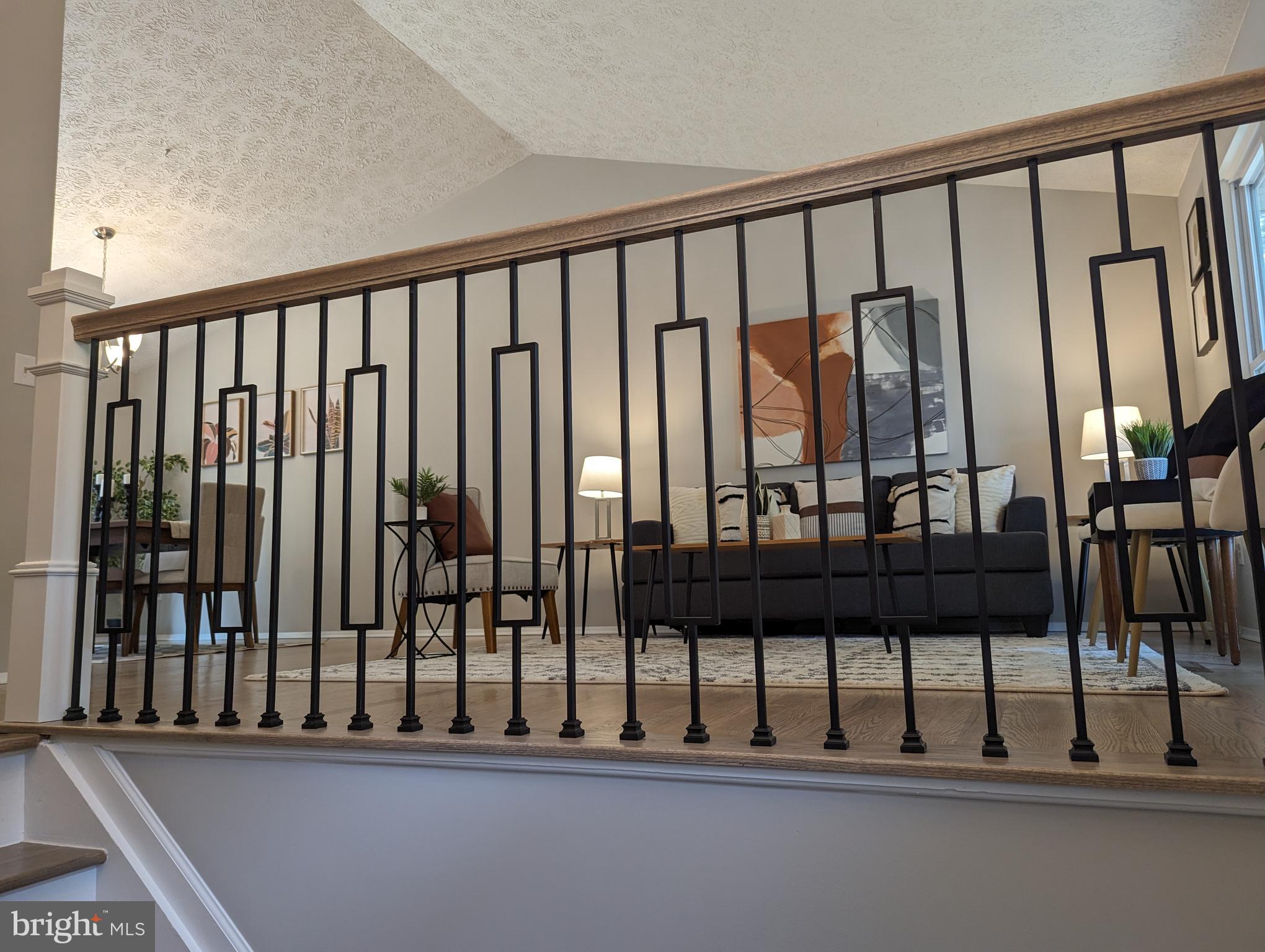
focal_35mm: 24
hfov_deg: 71.5
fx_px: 878
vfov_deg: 56.9
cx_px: 632
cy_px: 476
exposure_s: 1/60
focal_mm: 6.81
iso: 99
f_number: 1.85
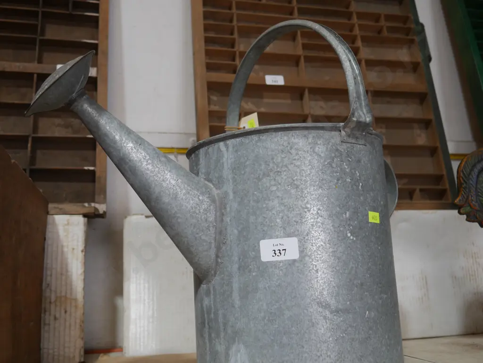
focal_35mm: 34
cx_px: 242
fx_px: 475
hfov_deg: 53.9
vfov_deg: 41.8
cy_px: 182
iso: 320
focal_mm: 17
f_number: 4
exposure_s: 1/60
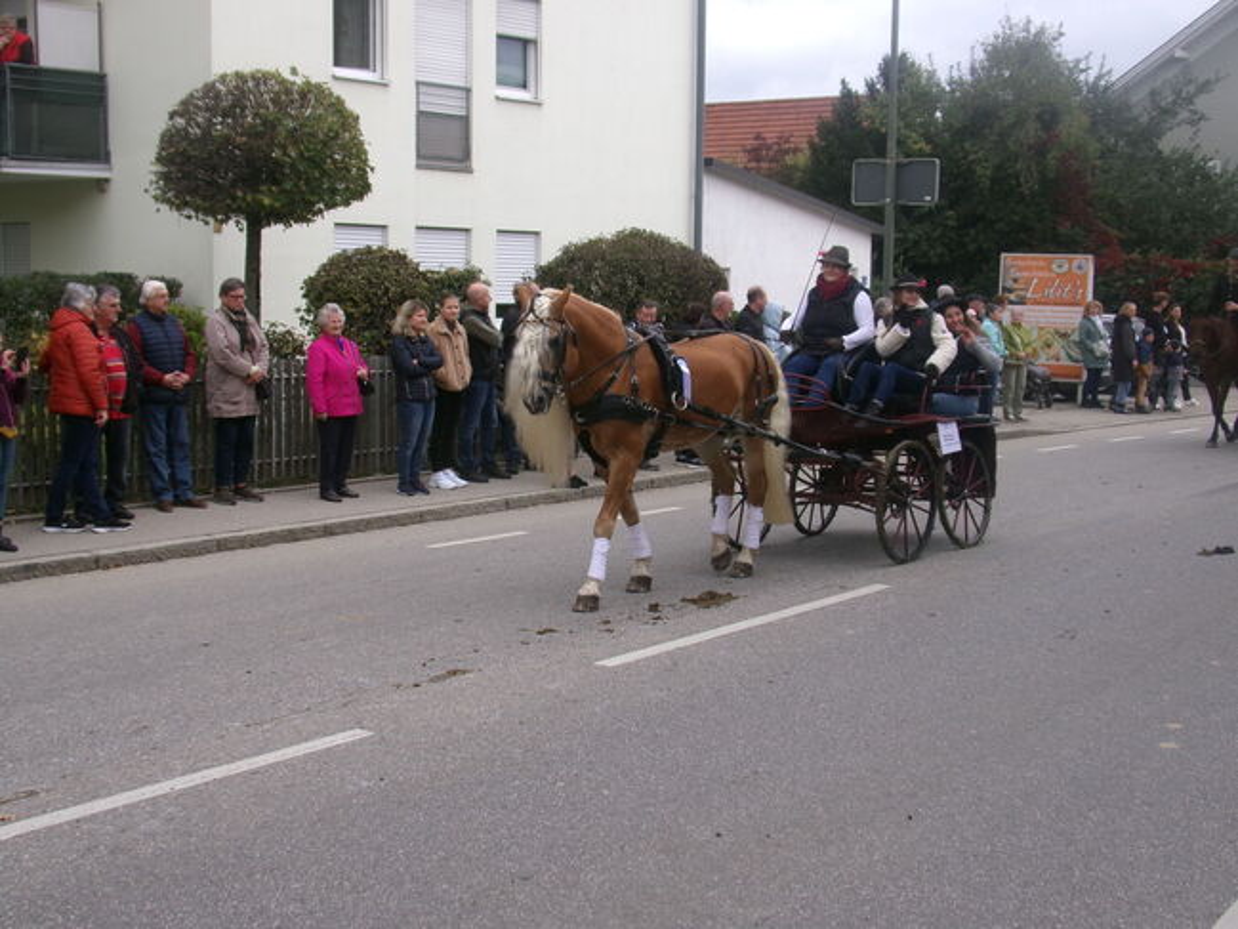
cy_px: 464
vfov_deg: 30.3
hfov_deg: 39.7
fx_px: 1717
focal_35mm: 48
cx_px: 619
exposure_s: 1/240
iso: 100
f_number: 4.2
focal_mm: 8.5
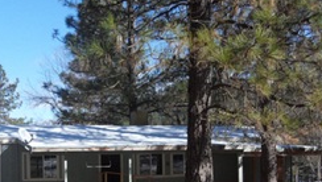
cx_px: 189
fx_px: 462
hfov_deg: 38.3
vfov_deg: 21.9
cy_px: 153
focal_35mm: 54
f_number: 8.2
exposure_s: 1/125
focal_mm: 6.3
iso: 80
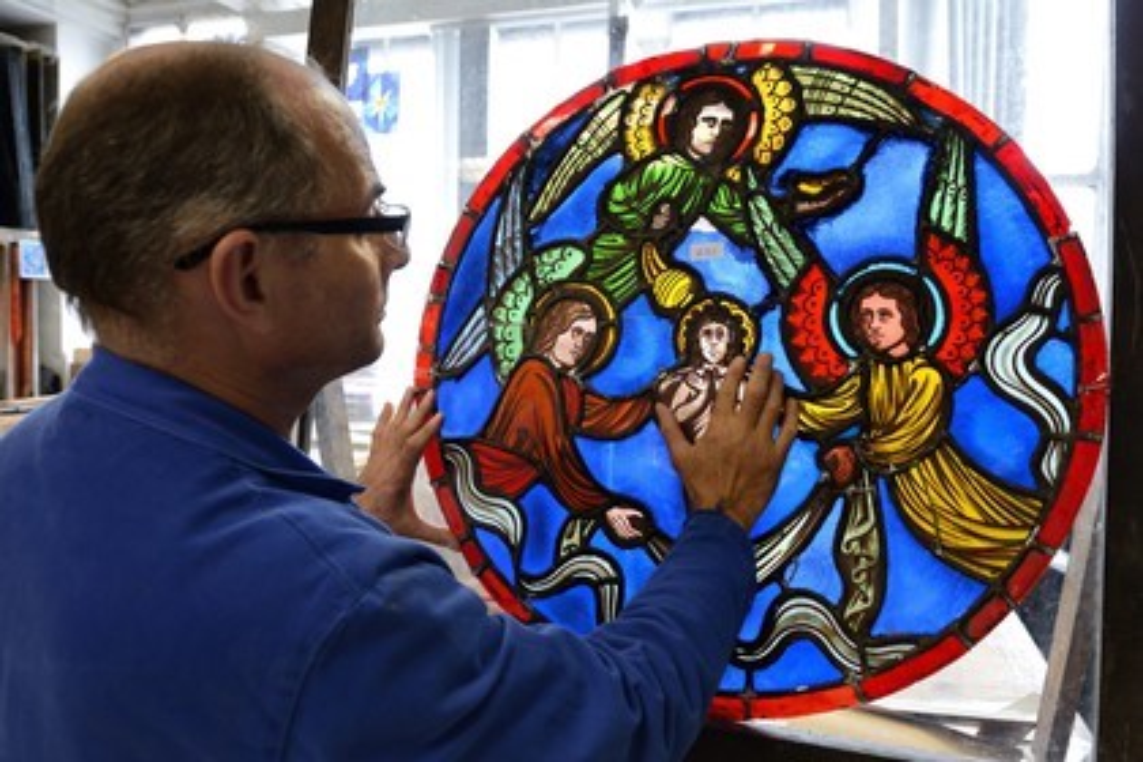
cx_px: 572
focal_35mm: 24
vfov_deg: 53.1
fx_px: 762
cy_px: 381
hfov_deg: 73.7
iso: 800
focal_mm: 24
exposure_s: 1/25
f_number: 5.6
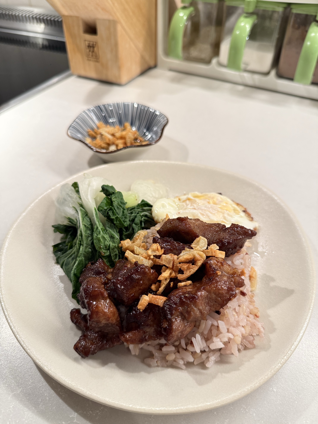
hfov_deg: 56.8
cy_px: 212
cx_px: 159
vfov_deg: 71.6
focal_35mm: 24
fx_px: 294
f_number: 1.78
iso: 320
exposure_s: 1/60
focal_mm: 6.76
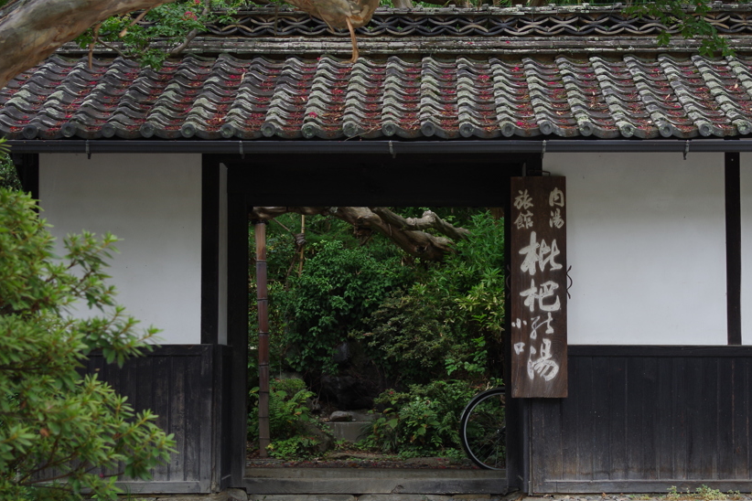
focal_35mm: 71
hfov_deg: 28.4
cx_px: 435
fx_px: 1483
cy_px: 238
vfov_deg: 19.2
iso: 200
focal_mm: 38
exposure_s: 1/160
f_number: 4.5
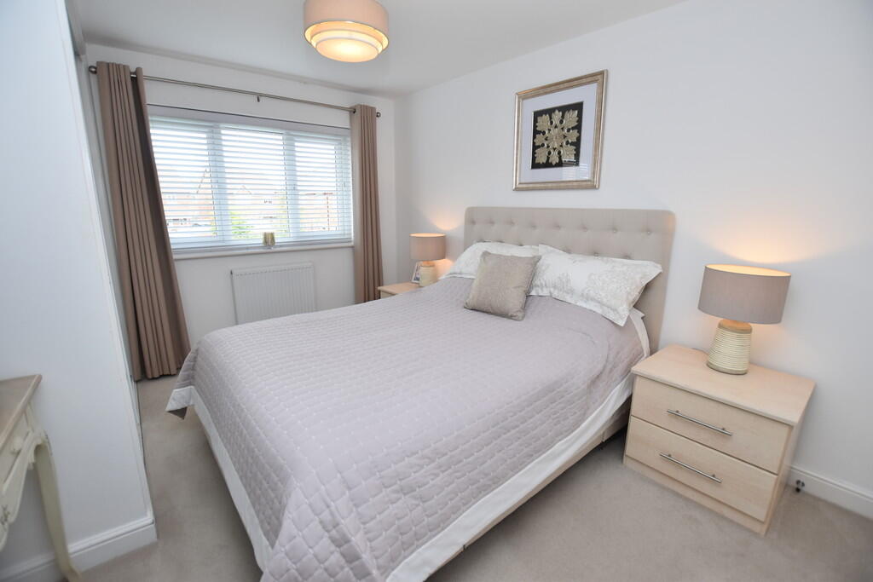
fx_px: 364
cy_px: 291
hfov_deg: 100.4
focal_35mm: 15
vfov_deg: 77.3
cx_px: 436
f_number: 3.5
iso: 400
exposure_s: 1/250
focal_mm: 10
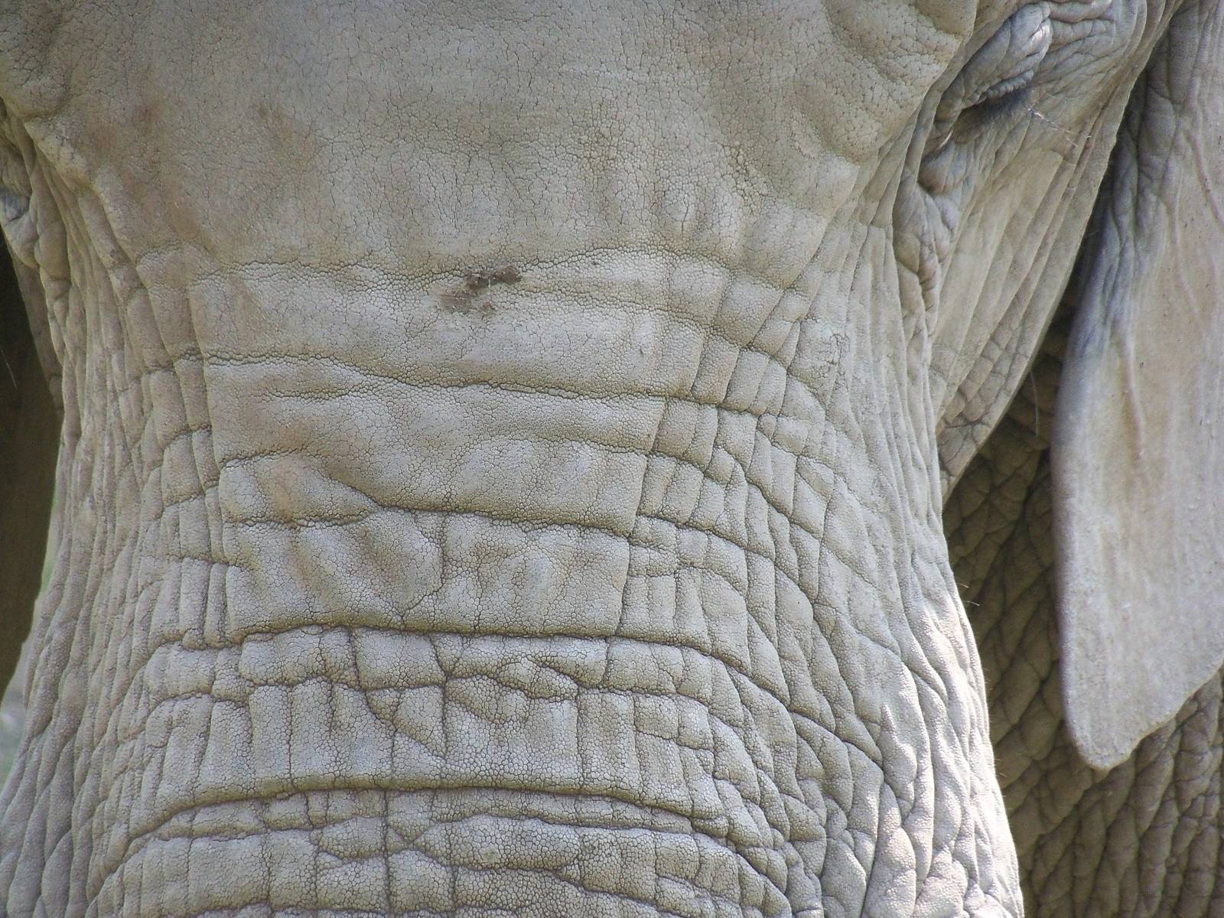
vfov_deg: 4.2
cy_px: 459
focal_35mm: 350
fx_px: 12376
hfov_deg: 5.7
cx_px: 612
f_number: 4.8
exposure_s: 1/500
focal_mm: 62
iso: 320
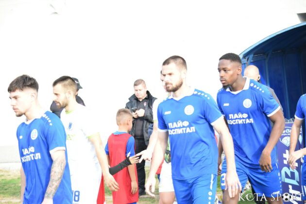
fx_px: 867
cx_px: 153
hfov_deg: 20.0
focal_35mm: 102
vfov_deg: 13.4
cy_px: 102
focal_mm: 68
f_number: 4.5
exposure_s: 1/1000
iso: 1600
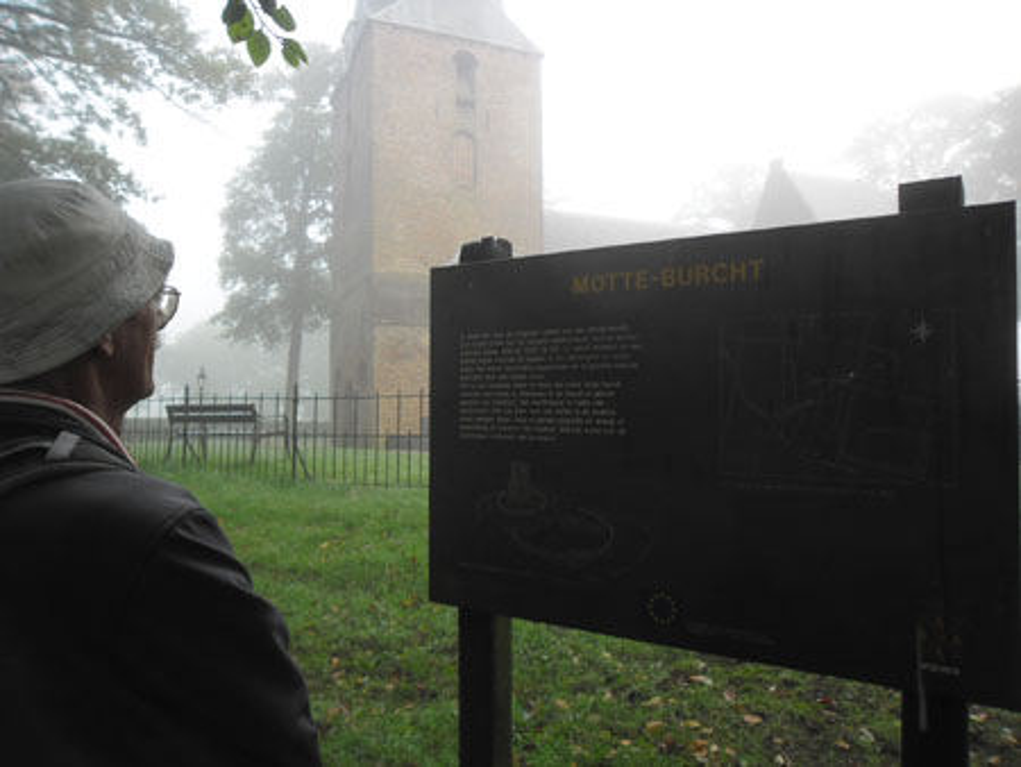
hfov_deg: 65.3
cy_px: 384
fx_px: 797
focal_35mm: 27
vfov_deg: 51.4
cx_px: 510
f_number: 3.5
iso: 100
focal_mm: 4.9
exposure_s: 1/90
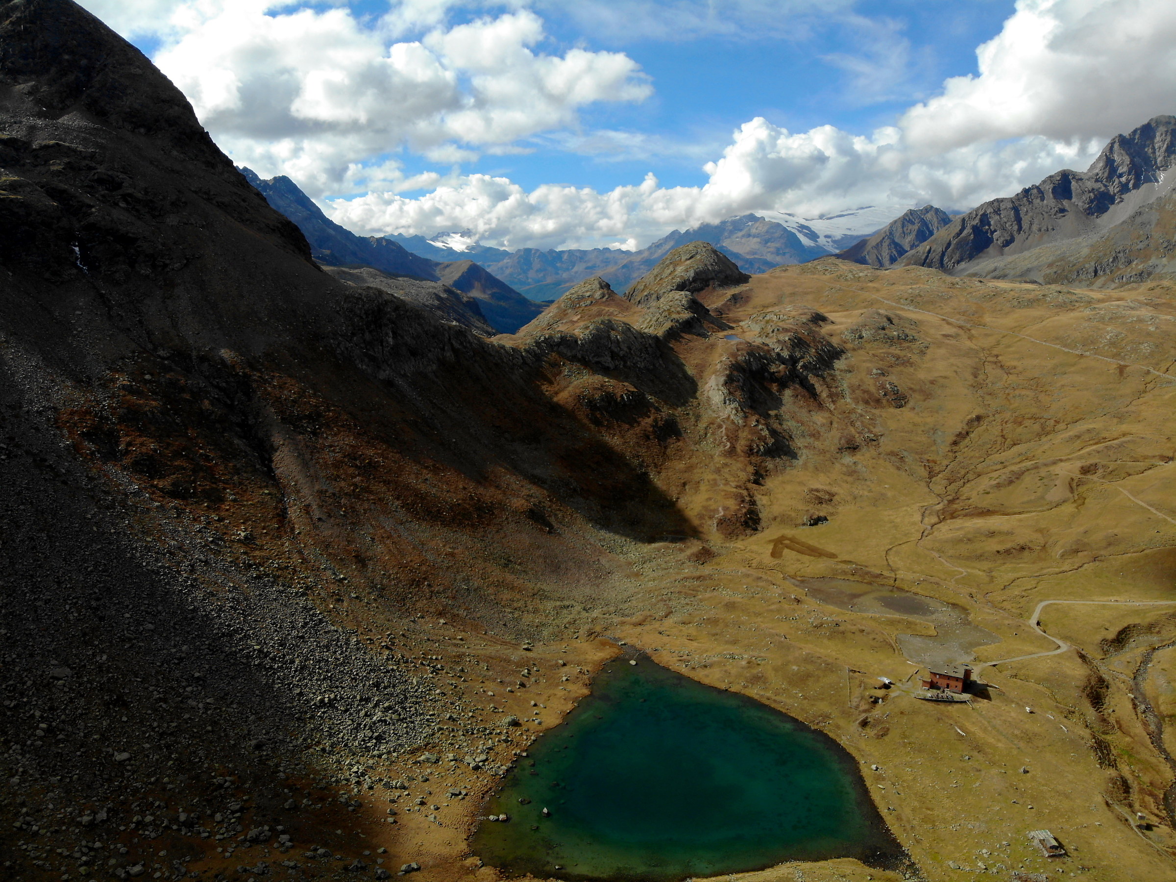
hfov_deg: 71.6
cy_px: 441
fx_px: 815
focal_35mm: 24
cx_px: 588
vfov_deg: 56.8
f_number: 2.8
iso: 100
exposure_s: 1/1087
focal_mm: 4.5
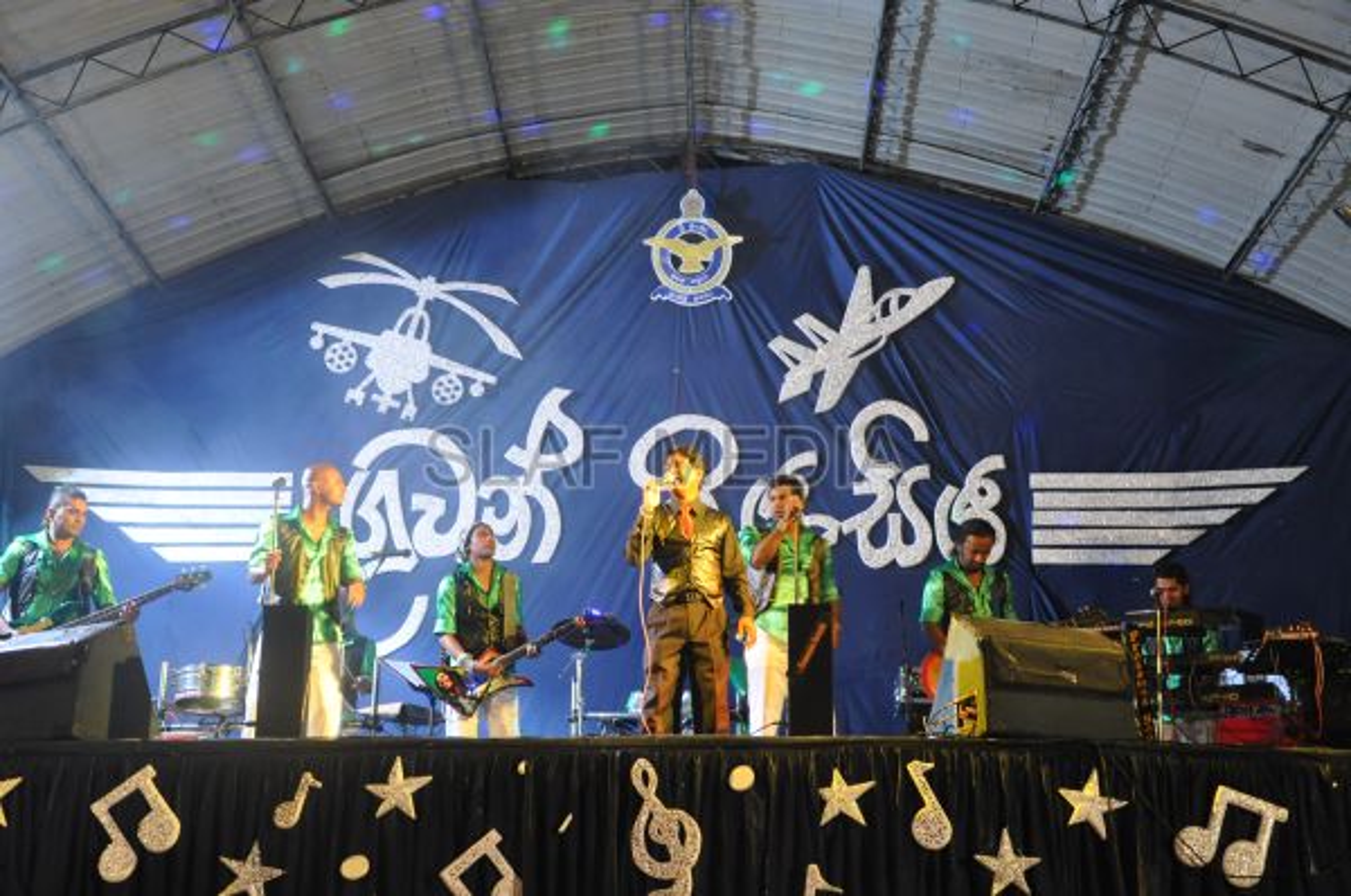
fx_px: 1967
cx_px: 676
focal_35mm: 52
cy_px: 448
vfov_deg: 25.7
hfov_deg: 37.9
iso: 1600
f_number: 4.5
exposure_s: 1/20
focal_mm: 35
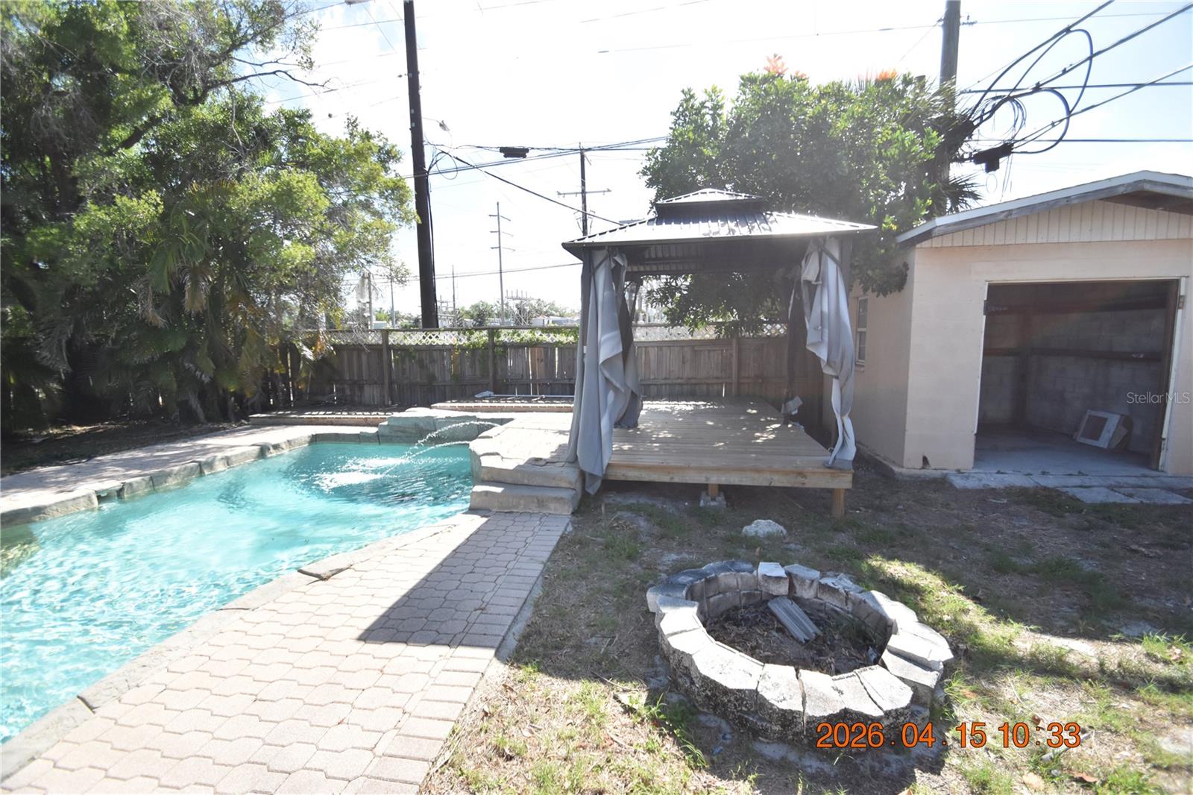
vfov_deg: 77.3
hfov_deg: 100.4
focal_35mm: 15
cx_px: 596
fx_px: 497
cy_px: 398
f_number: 3.5
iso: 800
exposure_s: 1/3000
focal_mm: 10
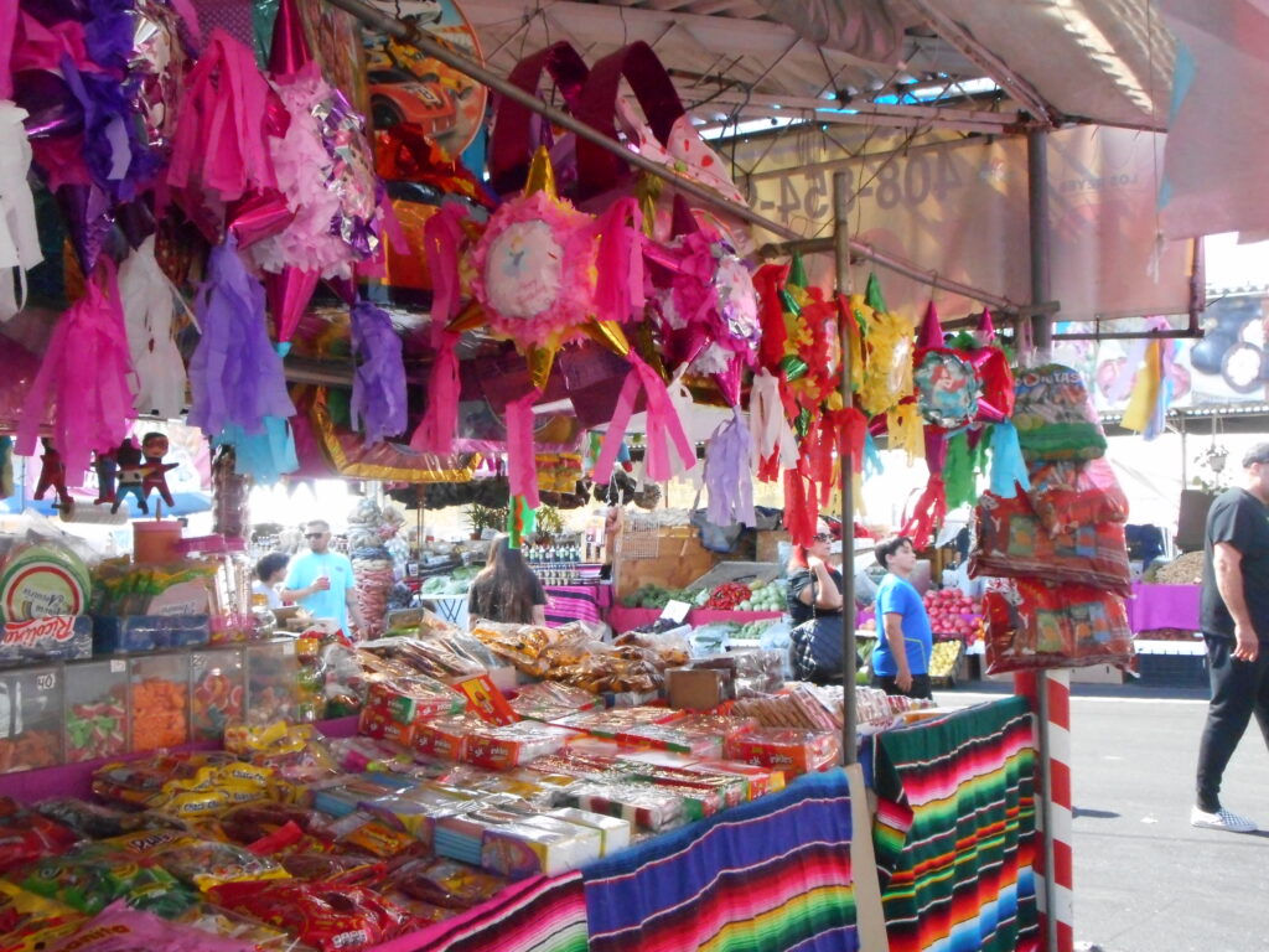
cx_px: 634
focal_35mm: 39
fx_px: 1430
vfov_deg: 36.8
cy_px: 476
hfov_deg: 47.9
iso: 800
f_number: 4.5
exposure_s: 1/125
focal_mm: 6.9
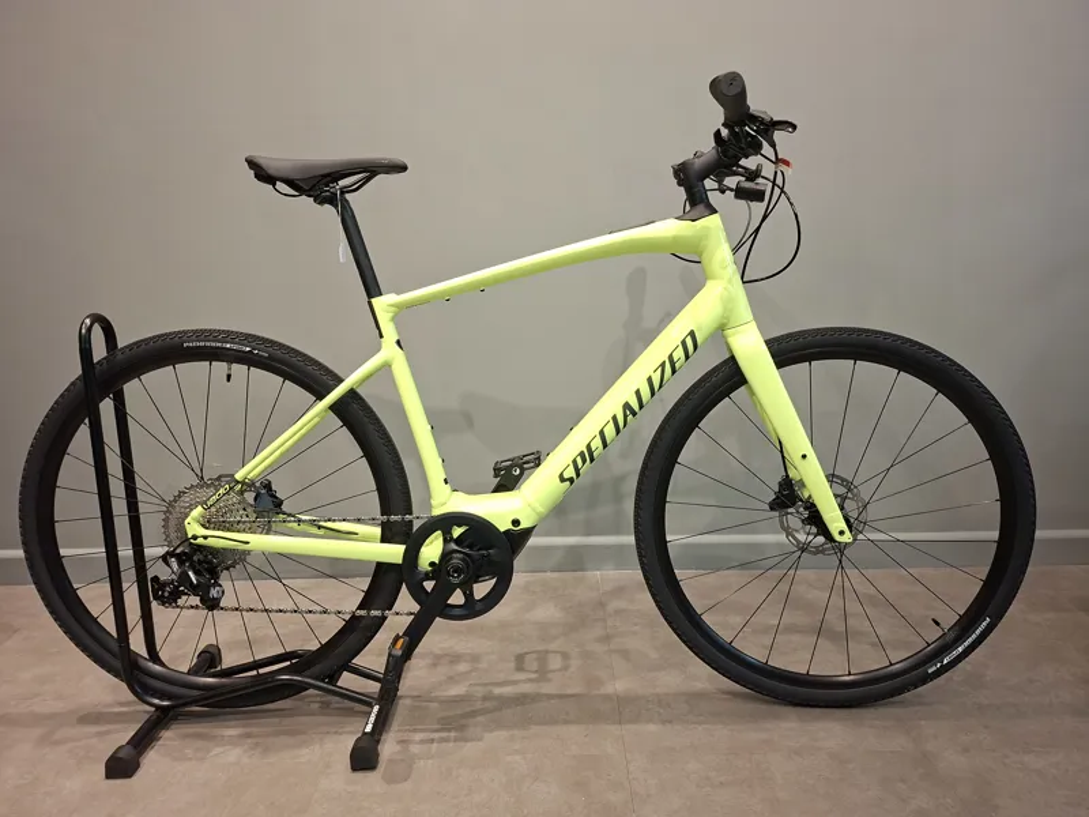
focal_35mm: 23
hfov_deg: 73.9
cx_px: 544
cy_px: 408
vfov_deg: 58.9
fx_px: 724
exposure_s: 1/100
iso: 200
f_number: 1.8
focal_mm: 5.54
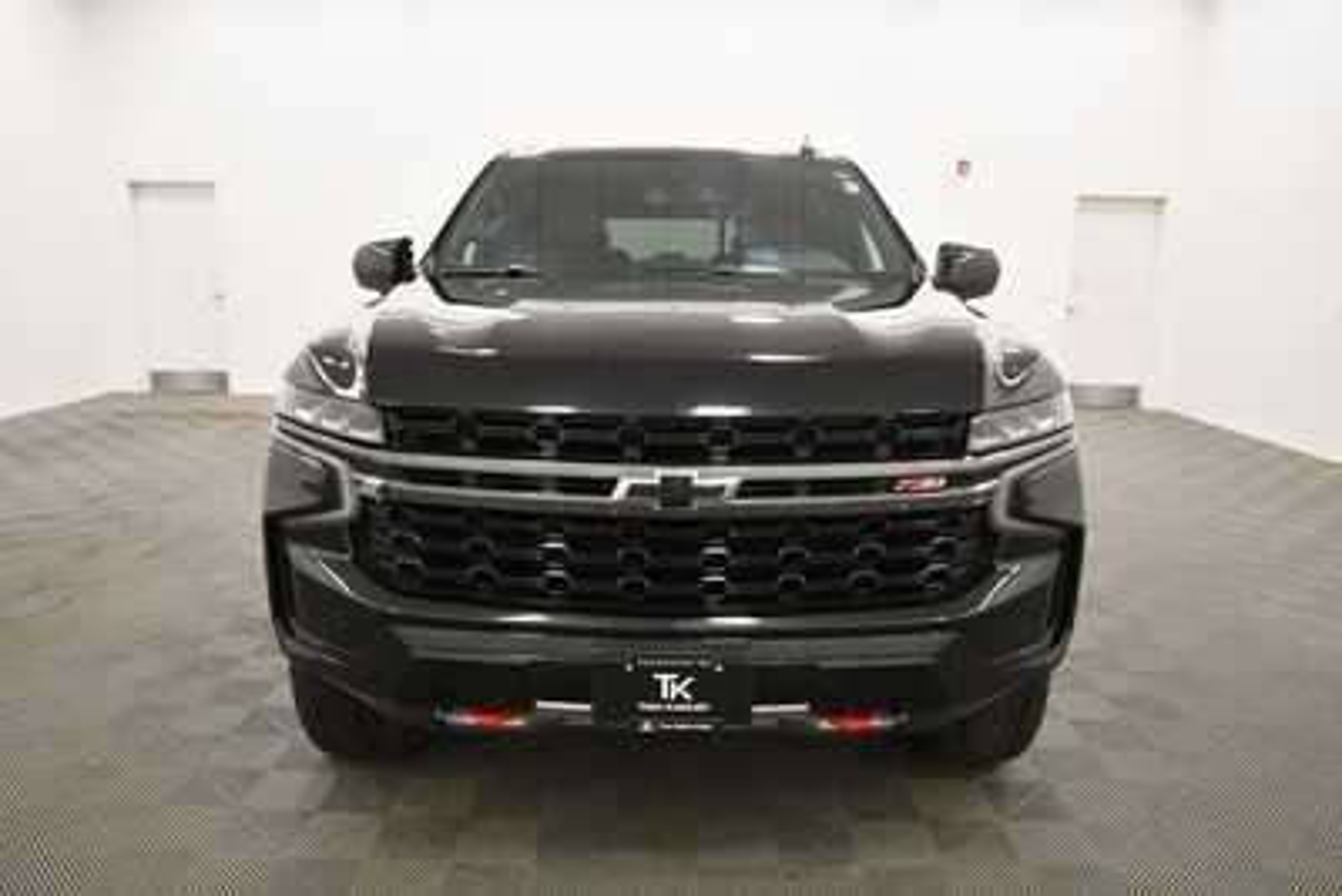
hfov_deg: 67.4
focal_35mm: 27
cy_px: 448
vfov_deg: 48.0
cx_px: 671
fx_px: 1007
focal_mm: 18
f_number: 5.3
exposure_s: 1/125
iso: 1100
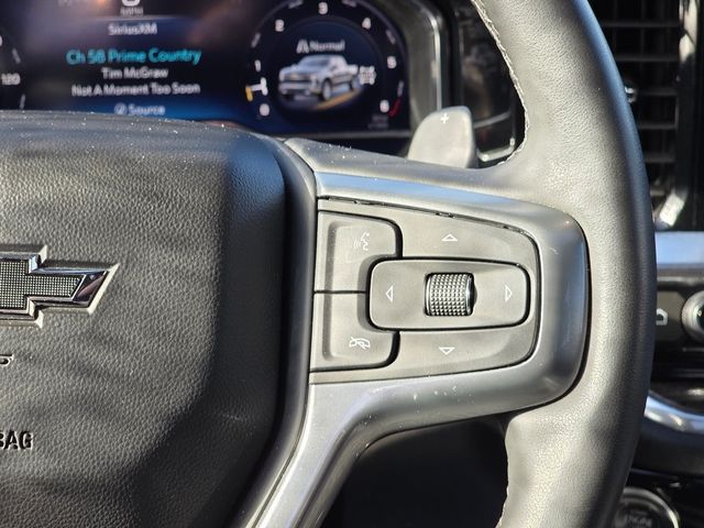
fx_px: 1403
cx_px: 352
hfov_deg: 28.2
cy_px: 264
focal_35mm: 69
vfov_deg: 21.3
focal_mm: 7.9
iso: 50
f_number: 2.4
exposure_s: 1/161
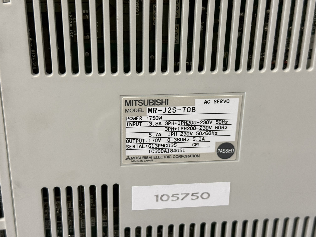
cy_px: 118
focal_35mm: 48
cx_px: 158
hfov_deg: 39.7
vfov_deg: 30.3
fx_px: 438
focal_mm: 6.76
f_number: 1.78
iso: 160
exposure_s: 1/50
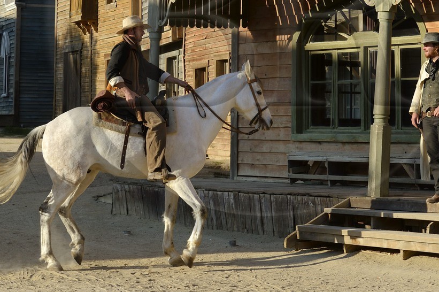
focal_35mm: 117
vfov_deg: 11.6
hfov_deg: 17.5
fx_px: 1426
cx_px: 266
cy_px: 20
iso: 200
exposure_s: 1/320
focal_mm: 60
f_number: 9
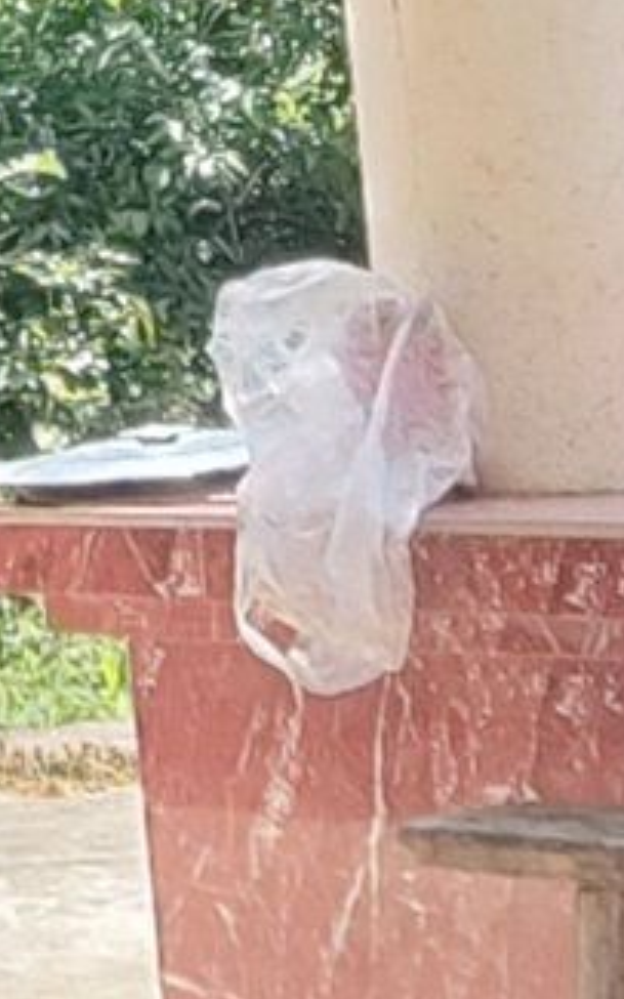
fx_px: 4247
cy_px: -805
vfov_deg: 12.3
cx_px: -581
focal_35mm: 156
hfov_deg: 8.1
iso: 58
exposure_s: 1/100
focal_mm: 2.84
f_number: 2.45
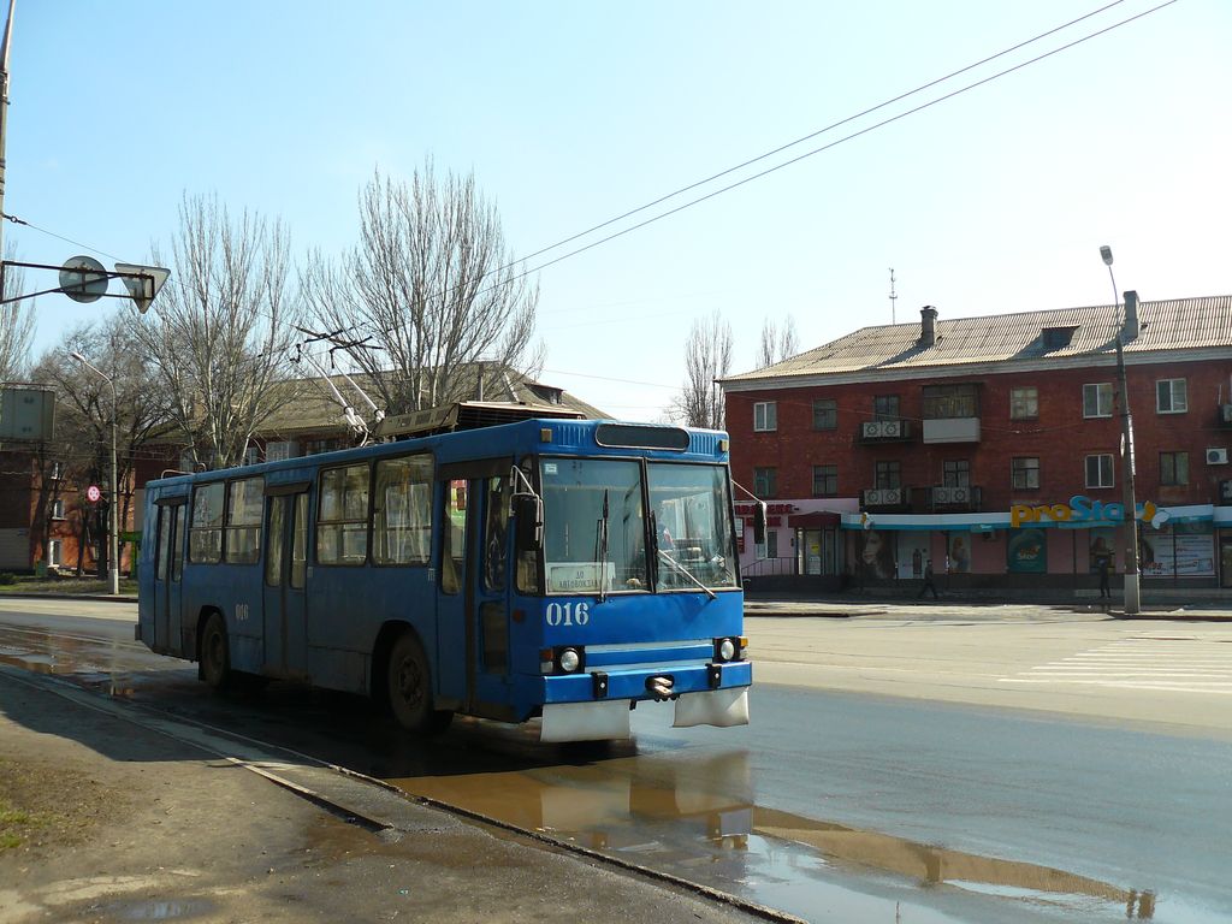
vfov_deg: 39.7
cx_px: 616
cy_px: 462
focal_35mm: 36
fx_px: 1281
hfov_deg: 51.4
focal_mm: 6
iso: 100
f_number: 2.8
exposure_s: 1/1000
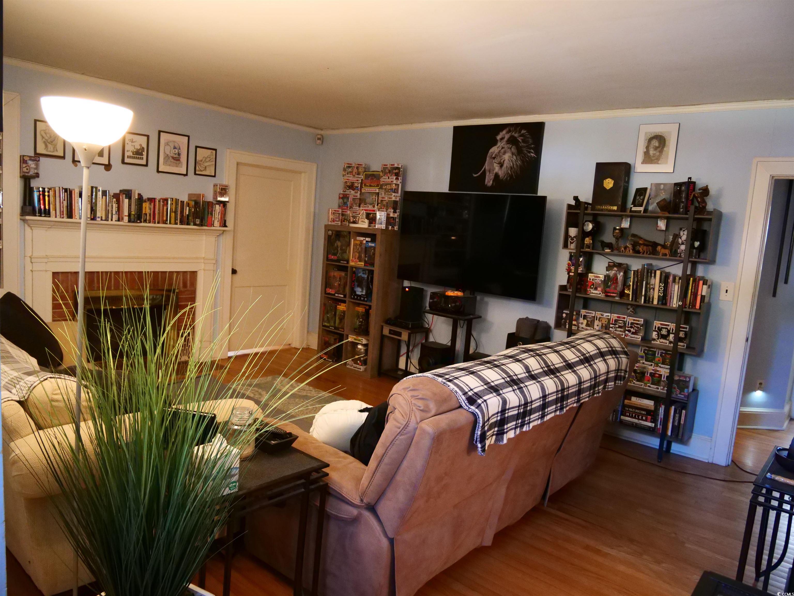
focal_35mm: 24
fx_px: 550
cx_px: 397
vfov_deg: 56.8
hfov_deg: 71.6
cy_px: 298
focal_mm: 12
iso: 3200
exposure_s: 1/30
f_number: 3.5
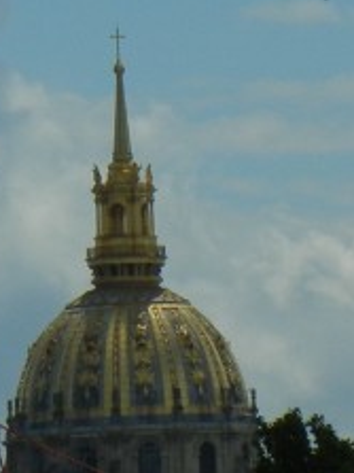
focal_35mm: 918
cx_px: 206
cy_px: 68
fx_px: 12529
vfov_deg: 2.2
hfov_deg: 1.6
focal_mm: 36
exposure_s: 1/882
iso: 160
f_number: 9.4
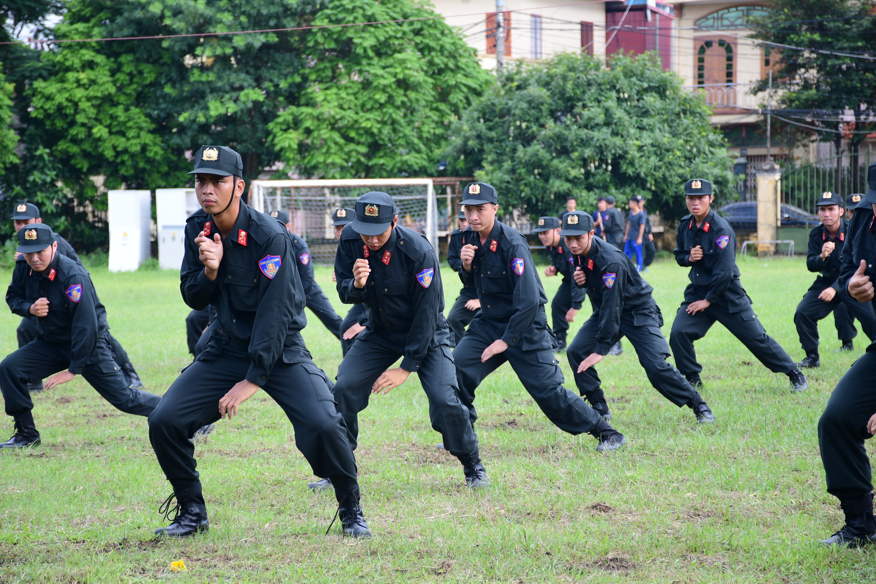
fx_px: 3285
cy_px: 292
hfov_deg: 15.2
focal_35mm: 135
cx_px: 438
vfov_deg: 10.2
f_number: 5.6
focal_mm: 90
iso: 200
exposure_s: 1/200
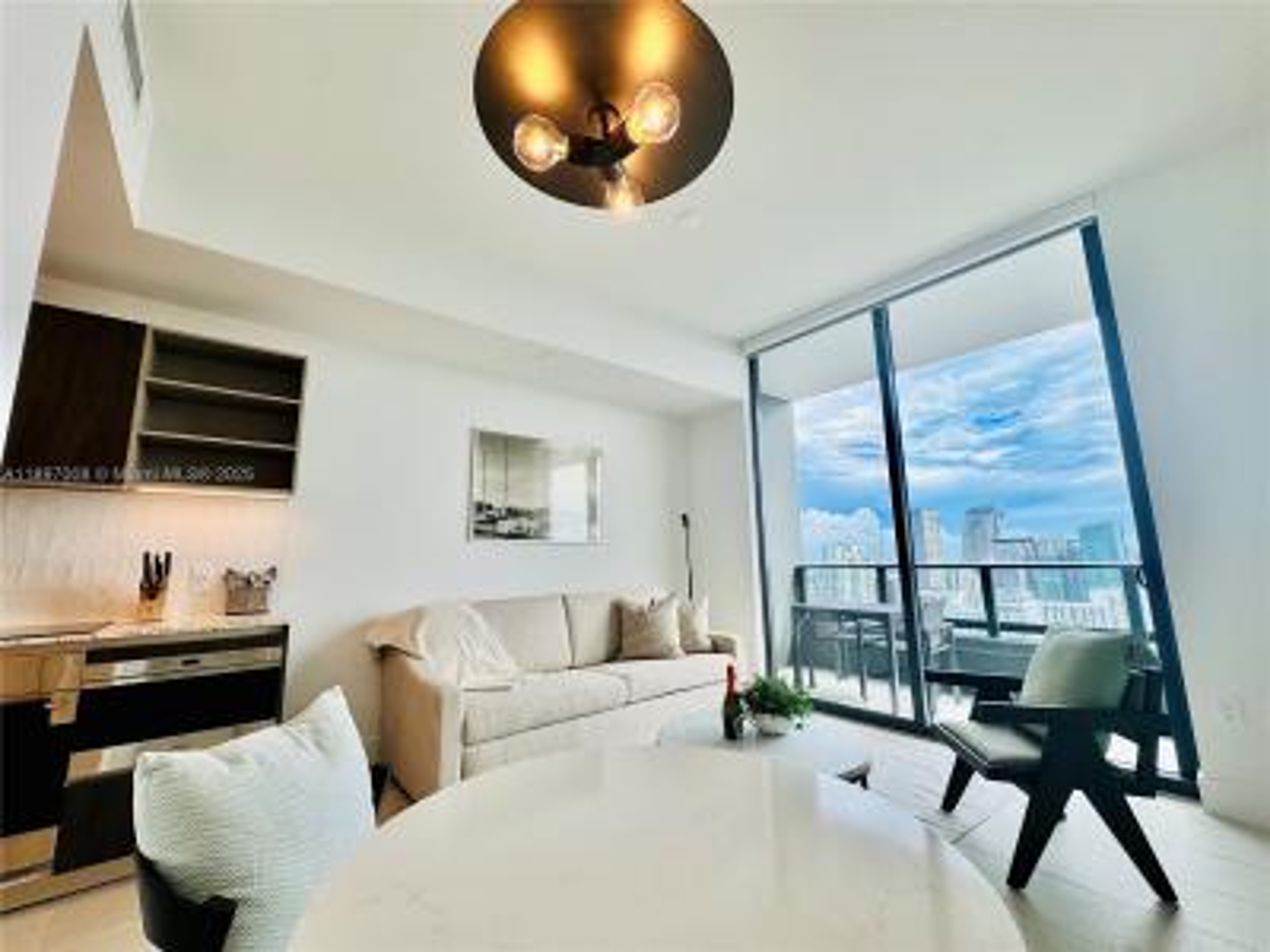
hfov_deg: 102.1
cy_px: 476
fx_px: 514
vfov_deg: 85.7
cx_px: 635
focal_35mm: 14
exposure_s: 1/185
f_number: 2.2
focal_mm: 2.22
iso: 40
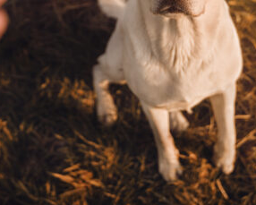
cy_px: 41
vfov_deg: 18.6
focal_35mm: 82
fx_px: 621
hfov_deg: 23.2
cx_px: 88
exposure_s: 1/3200
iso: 320
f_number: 2.8
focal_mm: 39
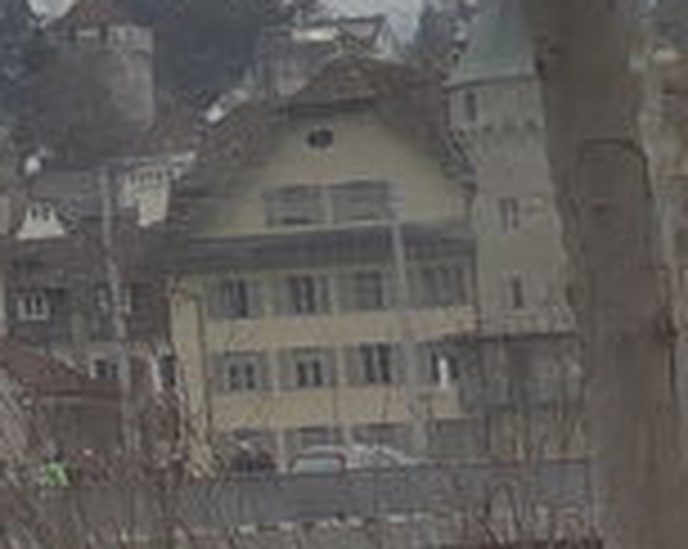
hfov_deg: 7.0
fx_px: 4515
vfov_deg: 6.9
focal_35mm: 222
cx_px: -1862
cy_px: -117
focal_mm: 6
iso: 160
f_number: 2.8
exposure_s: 1/640
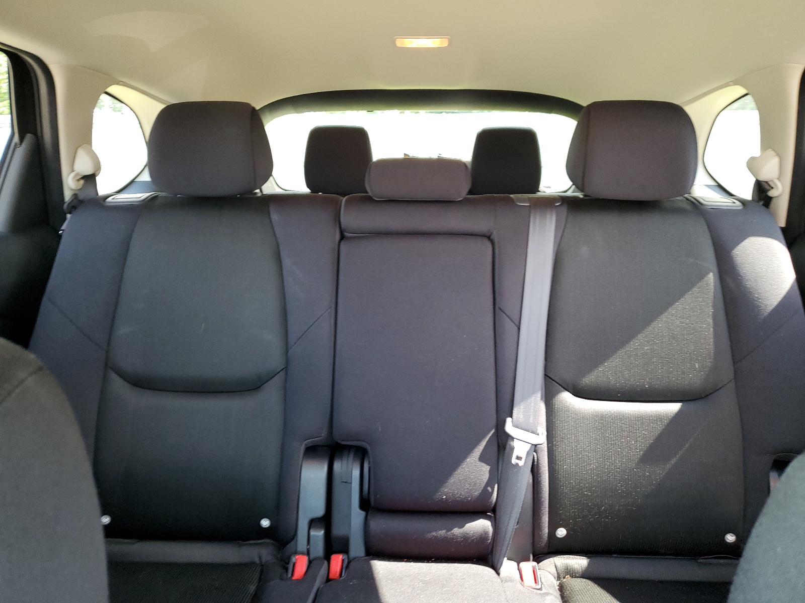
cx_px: 402
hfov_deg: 67.3
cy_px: 302
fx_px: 605
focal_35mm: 26
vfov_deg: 53.1
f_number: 1.5
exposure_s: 1/60.2
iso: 147
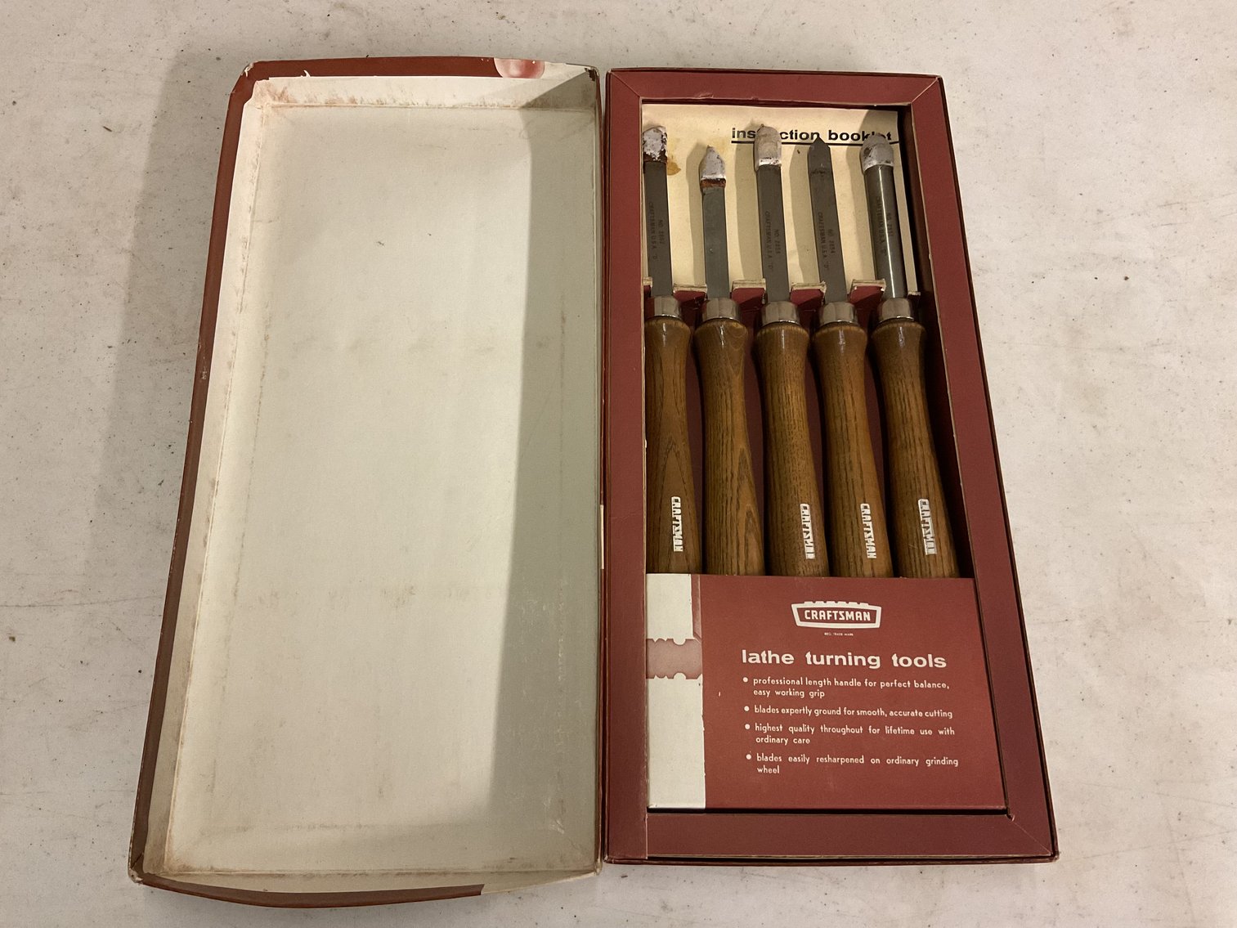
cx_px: 618
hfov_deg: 61.7
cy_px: 464
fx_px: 1036
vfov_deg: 48.2
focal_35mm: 29
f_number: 1.8
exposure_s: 1/60
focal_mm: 3
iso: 250
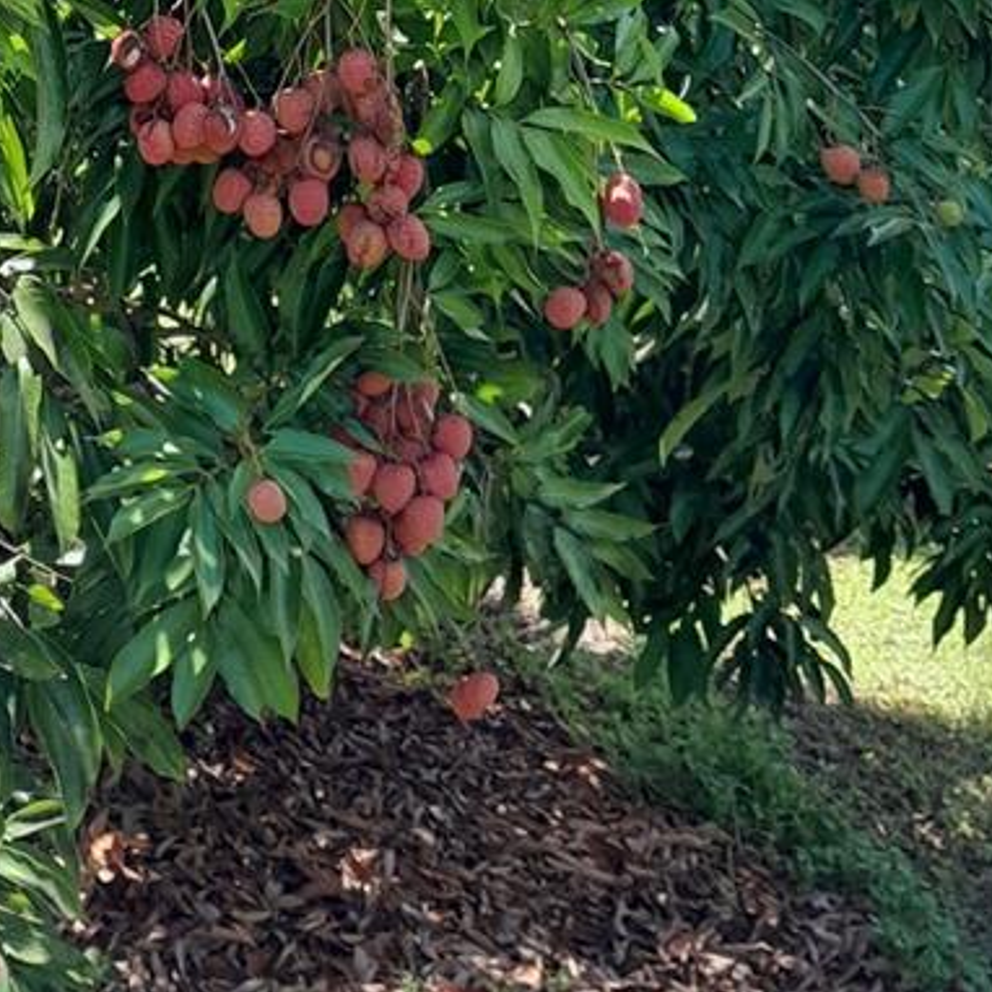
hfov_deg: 22.5
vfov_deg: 22.1
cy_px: -23
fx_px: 2432
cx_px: 117
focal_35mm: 75
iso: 40
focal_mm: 4
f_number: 1.8
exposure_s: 1/120
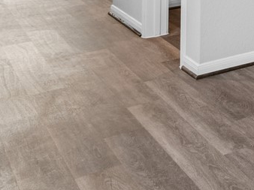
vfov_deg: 15.4
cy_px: -157
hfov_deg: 15.5
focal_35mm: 82
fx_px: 601
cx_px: 579
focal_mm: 16
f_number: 9
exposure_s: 1/2.5
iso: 100
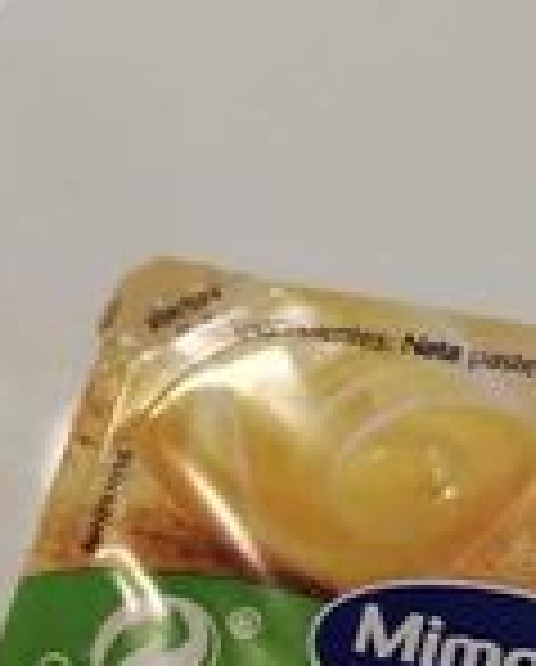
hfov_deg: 20.6
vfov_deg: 25.4
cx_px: 486
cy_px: 562
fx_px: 1443
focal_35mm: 73
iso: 160
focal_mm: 3.8
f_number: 2.2
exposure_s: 1/50
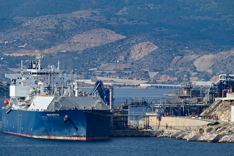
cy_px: 77
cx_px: 113
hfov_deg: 4.1
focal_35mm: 501
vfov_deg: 2.7
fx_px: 3254
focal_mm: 480
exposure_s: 1/400
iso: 100
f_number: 8
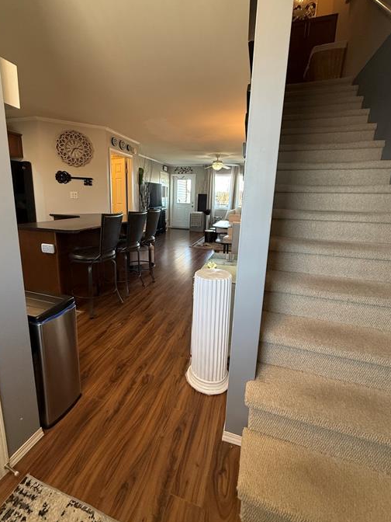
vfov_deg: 94.4
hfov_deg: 78.0
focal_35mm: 16
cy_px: 246
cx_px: 179
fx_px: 241
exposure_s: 1/120
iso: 250
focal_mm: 2.22
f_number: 2.2
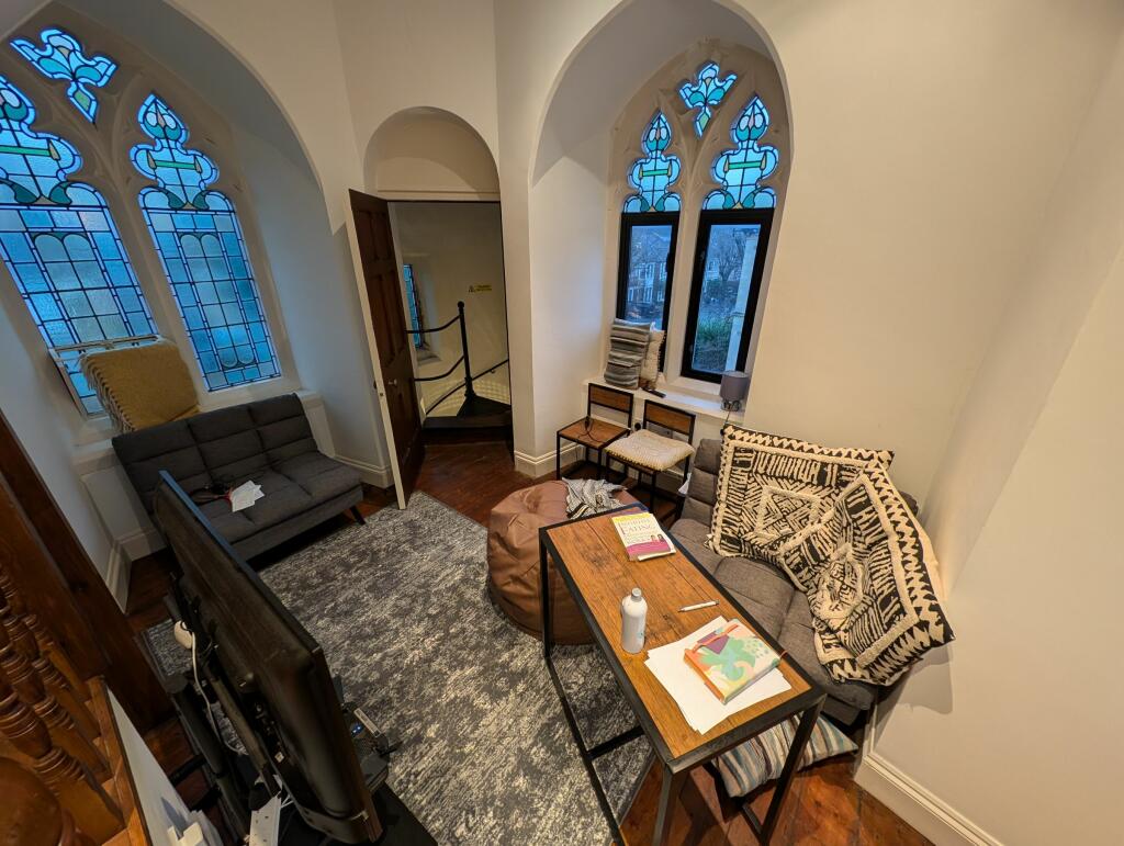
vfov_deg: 94.6
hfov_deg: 110.5
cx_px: 562
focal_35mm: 12
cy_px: 423
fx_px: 390
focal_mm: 2.23
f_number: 1.95
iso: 200
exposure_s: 1/25
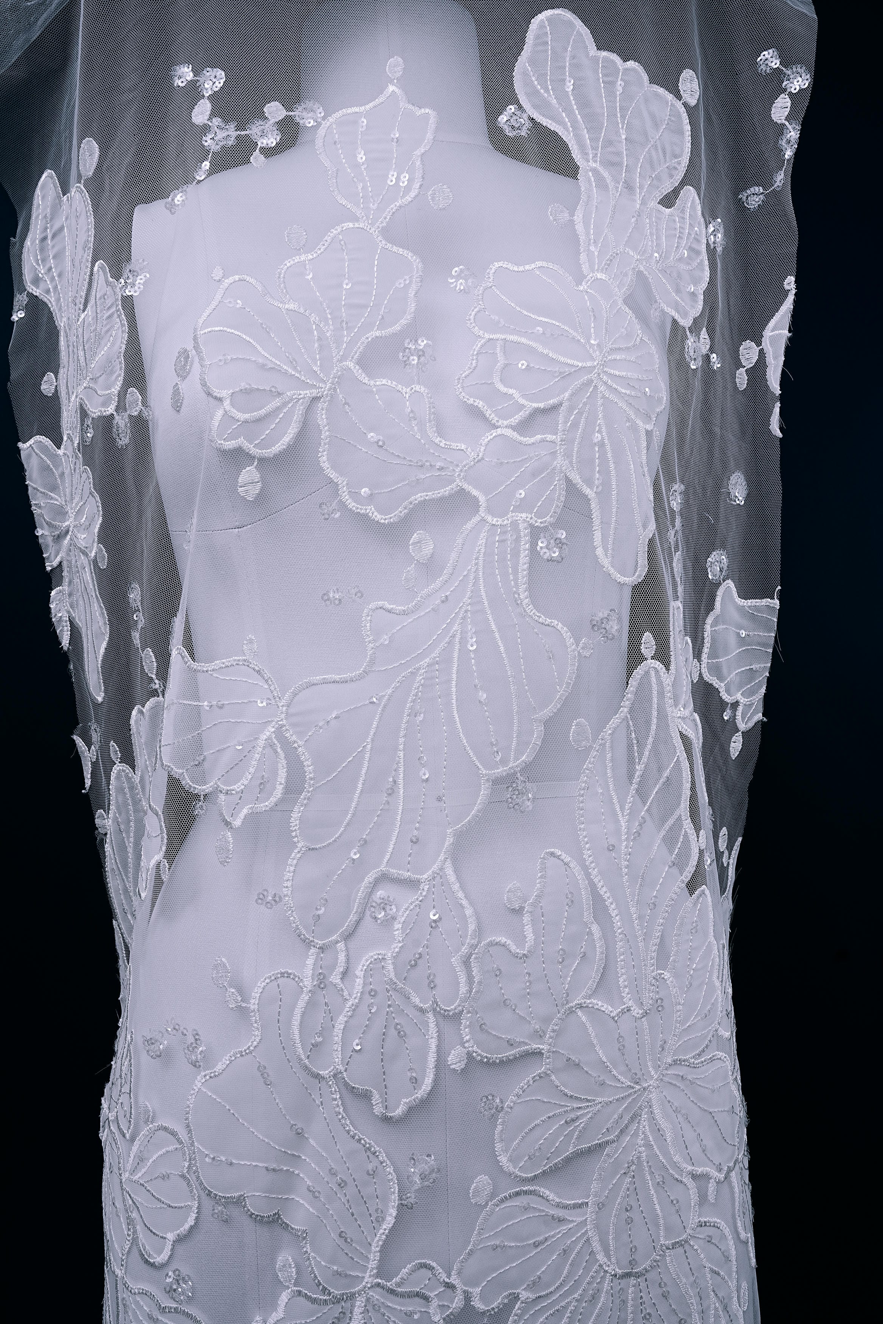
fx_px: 883
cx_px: 442
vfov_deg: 73.7
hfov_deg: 53.1
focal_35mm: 24
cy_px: 662
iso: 100
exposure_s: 1/125
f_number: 11
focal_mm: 24
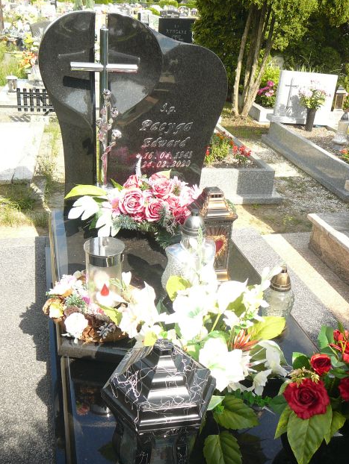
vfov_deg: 51.3
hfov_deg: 39.7
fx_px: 484
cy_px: 232
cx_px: 178
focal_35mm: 36
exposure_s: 1/400
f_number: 2.8
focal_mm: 5.2
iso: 80
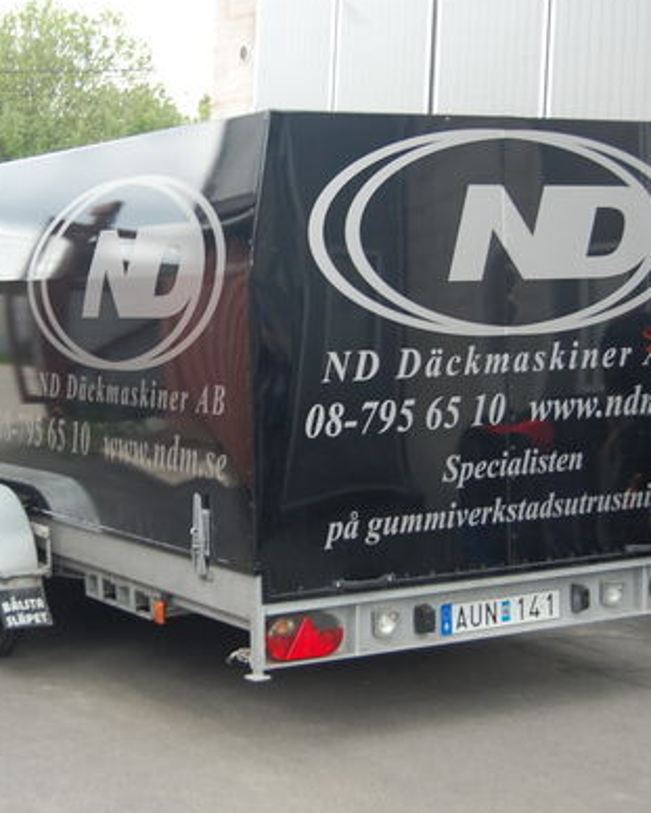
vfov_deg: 26.5
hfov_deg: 21.2
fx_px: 1727
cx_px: 153
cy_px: 413
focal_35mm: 72
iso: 400
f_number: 4.5
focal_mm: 31
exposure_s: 1/60
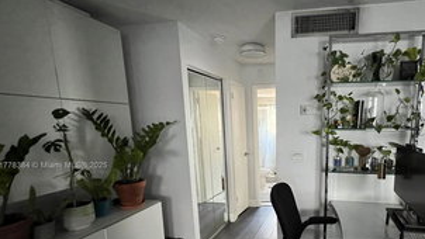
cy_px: 166
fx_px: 225
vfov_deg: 54.4
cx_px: 288
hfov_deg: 83.3
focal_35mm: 20
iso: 1000
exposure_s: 1/60
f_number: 1.8
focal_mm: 1.57
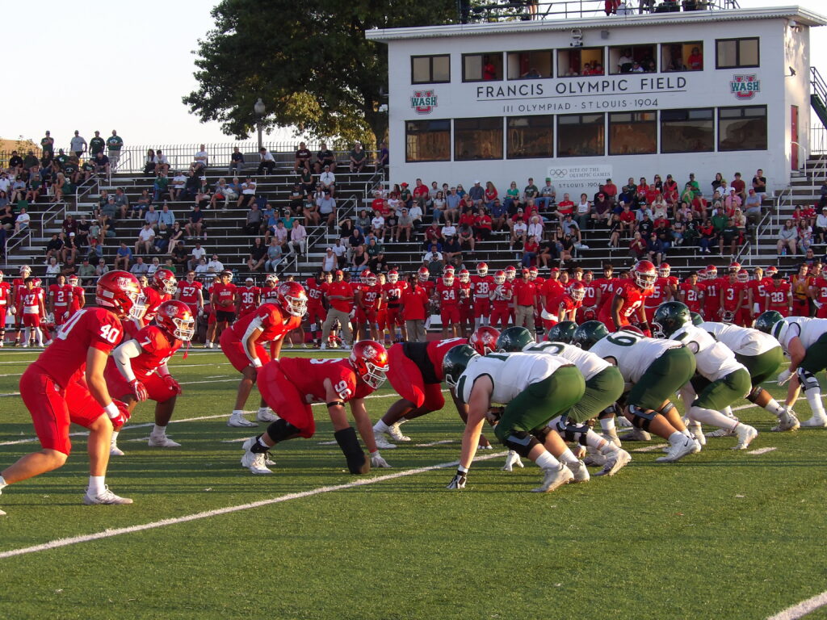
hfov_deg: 19.3
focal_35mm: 102
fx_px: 2437
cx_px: 414
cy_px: 310
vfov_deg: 14.5
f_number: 4.2
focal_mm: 18.2
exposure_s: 1/123
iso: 100
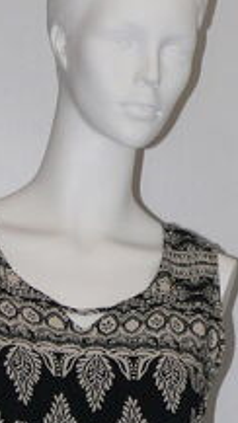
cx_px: 113
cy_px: 509
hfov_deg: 5.6
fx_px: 2447
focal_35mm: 218
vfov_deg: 9.7
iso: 100
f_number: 3.2
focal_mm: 11.7
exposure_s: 1/30
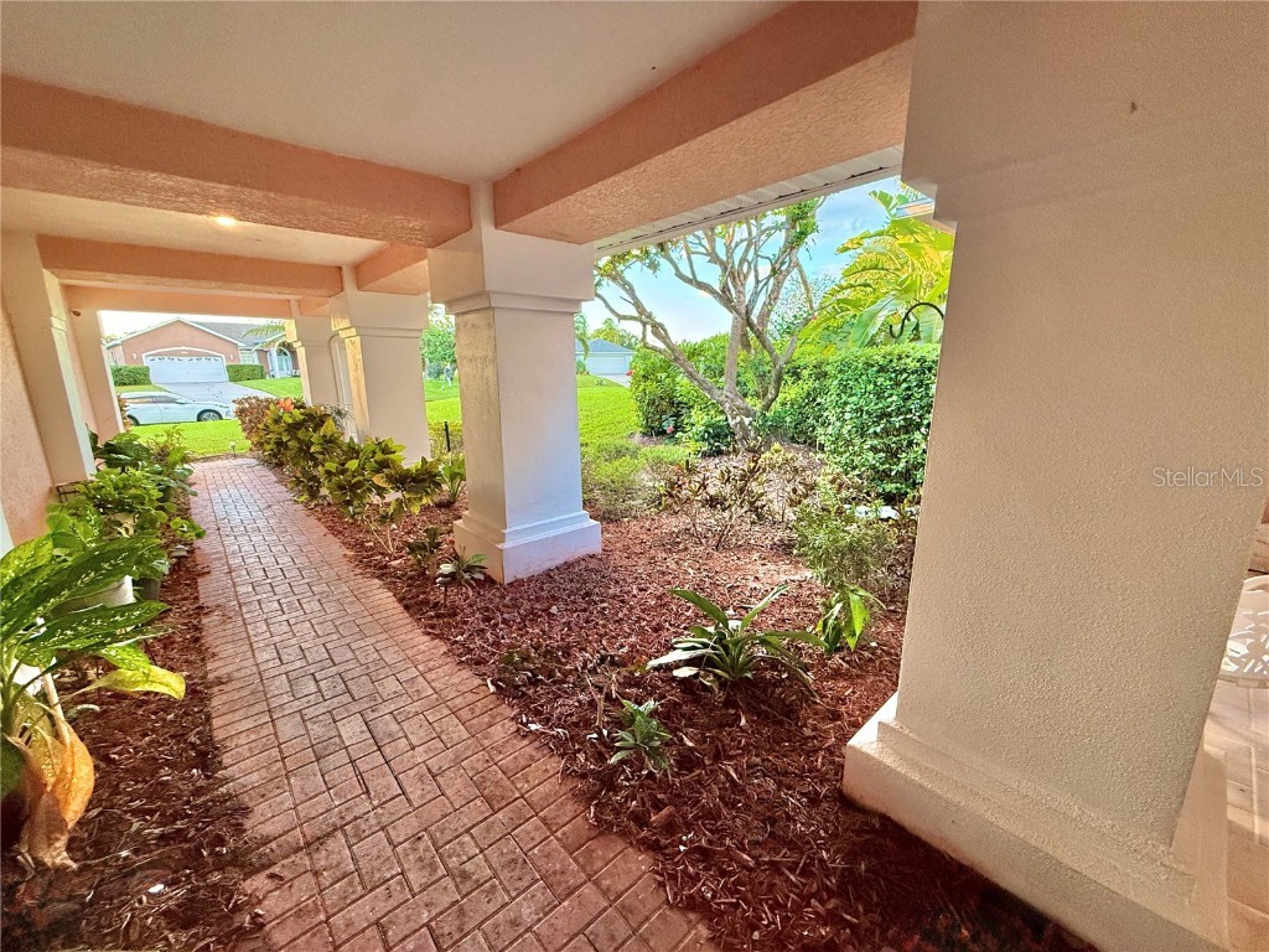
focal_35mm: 14
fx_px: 513
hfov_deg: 102.1
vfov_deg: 85.7
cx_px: 634
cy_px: 476
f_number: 2.2
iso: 320
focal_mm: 2.22
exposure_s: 1/99
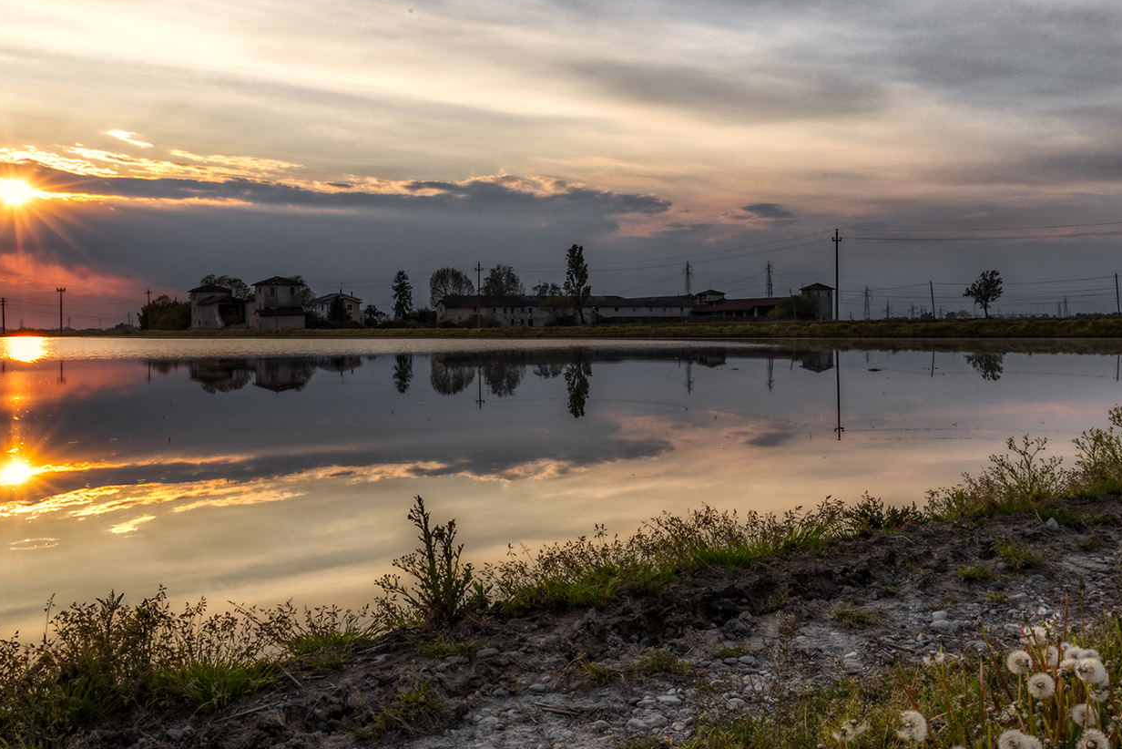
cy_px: 320
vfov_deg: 35.9
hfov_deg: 51.8
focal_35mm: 37
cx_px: 627
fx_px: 1153
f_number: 22
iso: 100
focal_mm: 24
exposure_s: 1/25
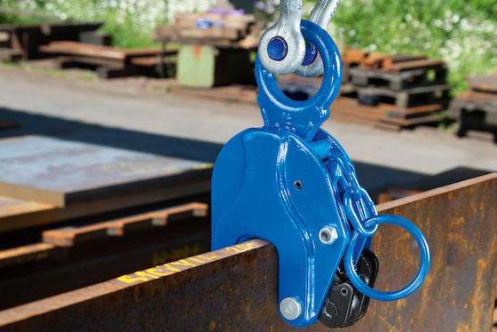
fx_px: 1257
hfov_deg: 22.3
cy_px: 221
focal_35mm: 91
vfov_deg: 15.0
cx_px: 318
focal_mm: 34
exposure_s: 1/800
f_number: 5.6
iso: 200
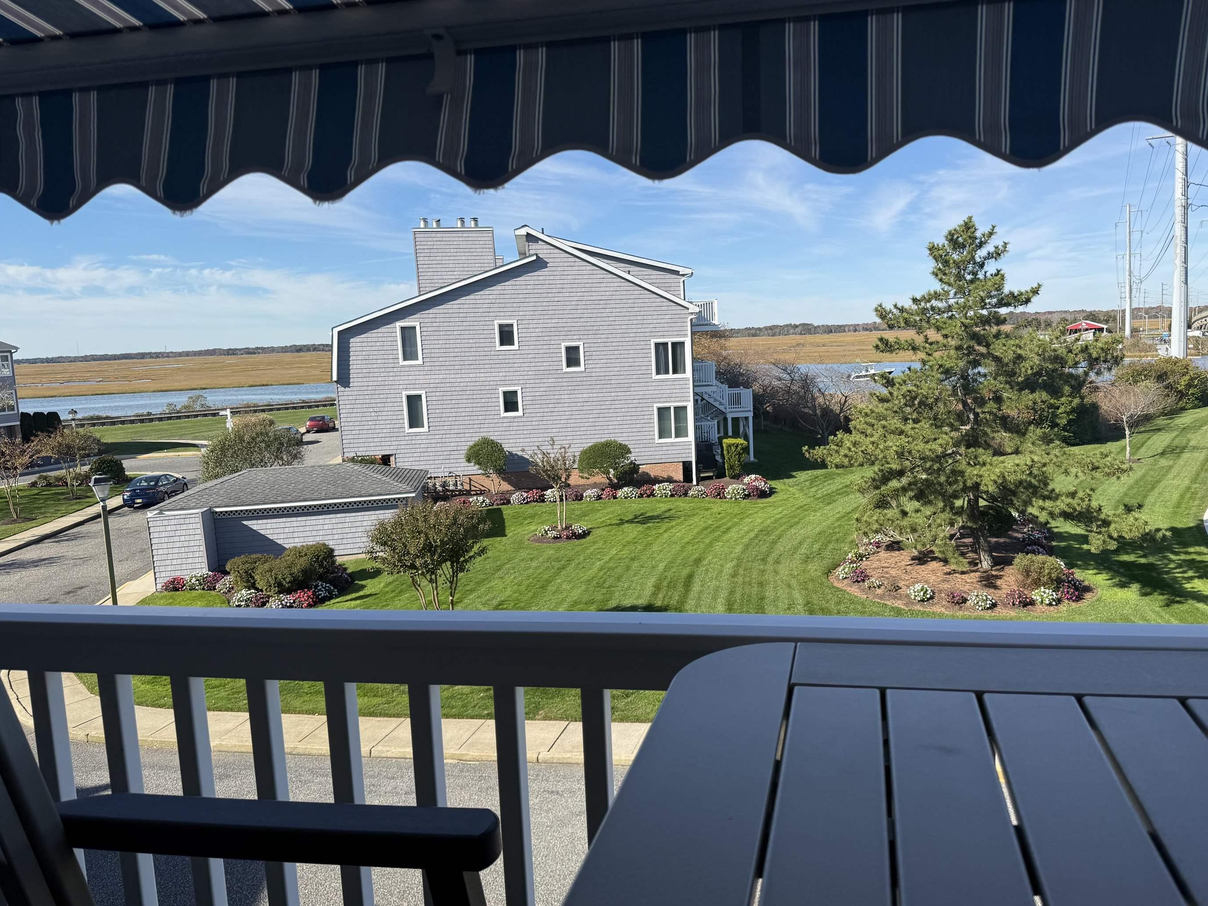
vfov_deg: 51.3
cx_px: 677
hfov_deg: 65.1
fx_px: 942
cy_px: 461
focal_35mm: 27
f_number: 1.78
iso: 80
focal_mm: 6.76
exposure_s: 1/4167
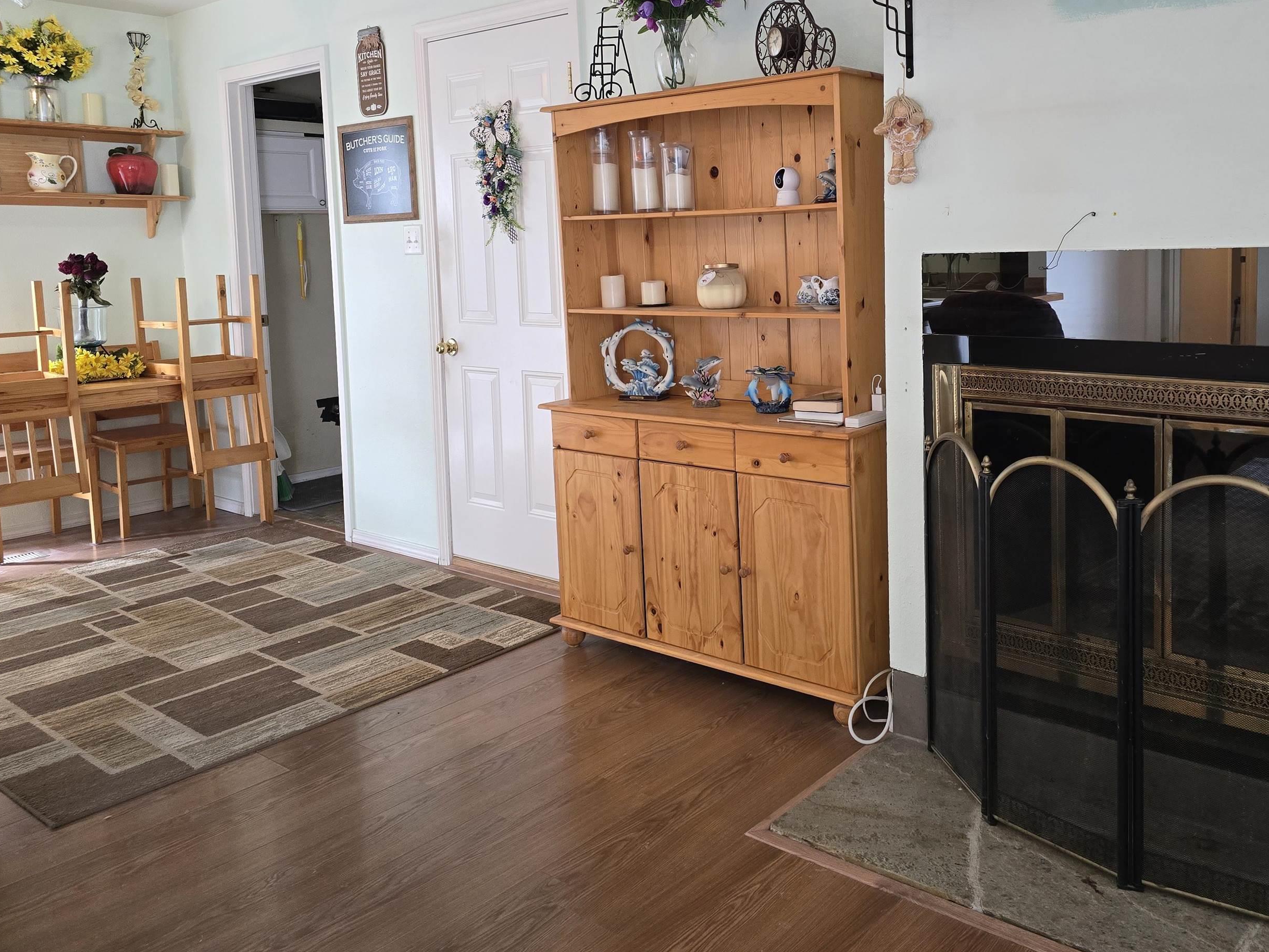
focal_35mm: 29
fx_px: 1063
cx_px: 794
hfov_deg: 60.8
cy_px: 357
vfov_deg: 47.8
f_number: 1.7
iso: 640
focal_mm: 6.3
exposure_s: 1/120
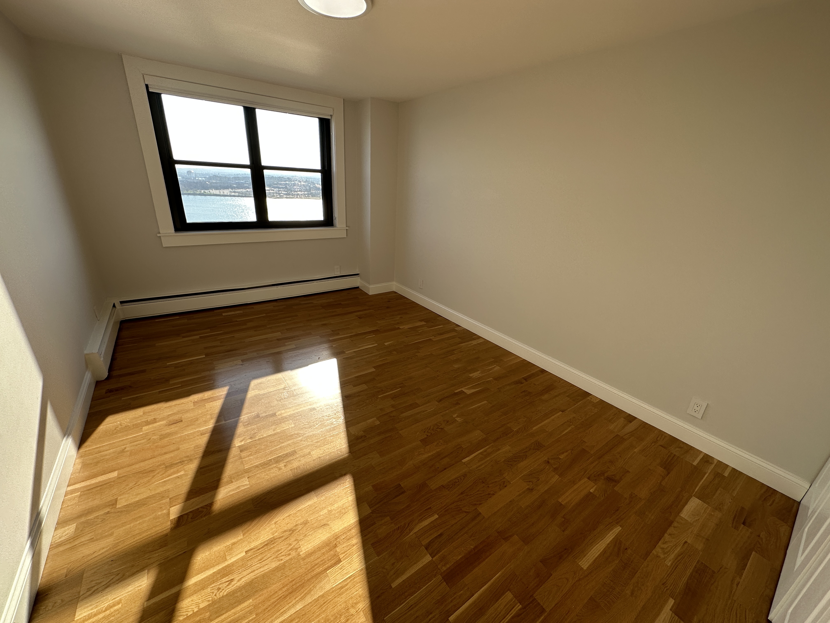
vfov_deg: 85.7
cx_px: 415
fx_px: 336
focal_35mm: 14
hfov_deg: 102.1
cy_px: 312
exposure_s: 1/353
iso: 40
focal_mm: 2.22
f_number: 2.2
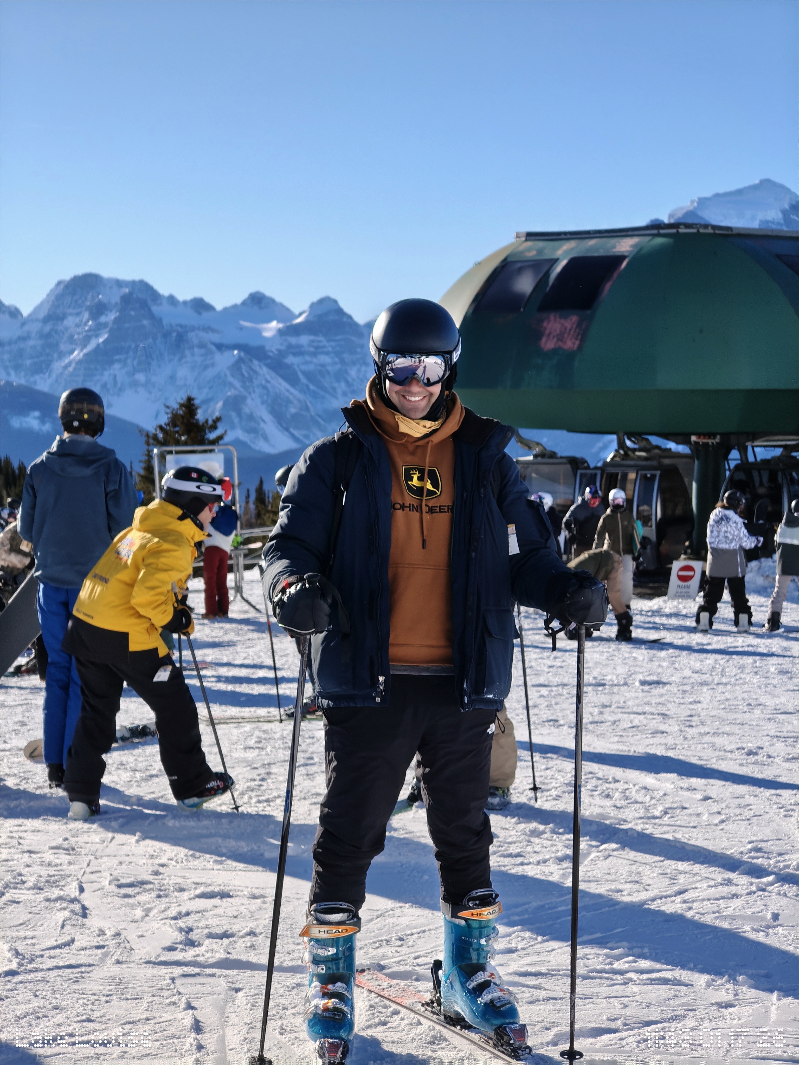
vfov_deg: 27.8
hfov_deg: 21.0
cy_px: 532
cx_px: 400
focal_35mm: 70
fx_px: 2154
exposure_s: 1/1101
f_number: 2.55
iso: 266
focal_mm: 13.3
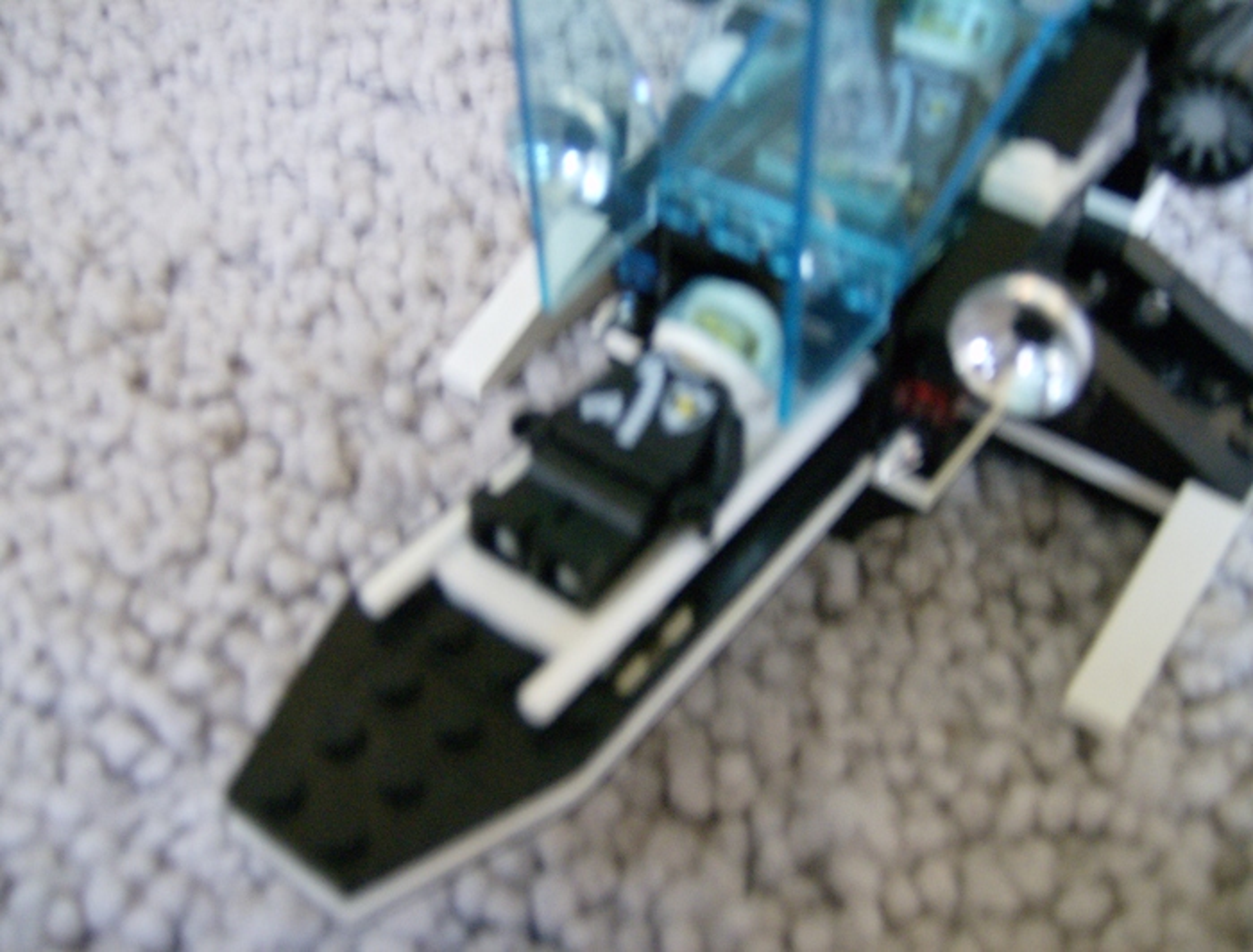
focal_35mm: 36
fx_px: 1309
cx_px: 626
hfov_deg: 51.1
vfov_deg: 40.0
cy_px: 476
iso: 200
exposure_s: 1/4.78
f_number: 2.8
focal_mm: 6
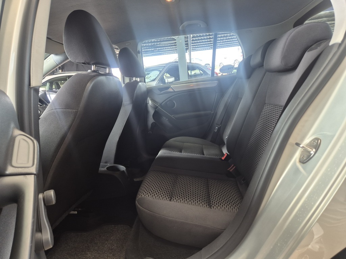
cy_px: 130
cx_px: 173
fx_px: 230
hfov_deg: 73.9
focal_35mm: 23
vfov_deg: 58.9
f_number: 1.8
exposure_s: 1/100
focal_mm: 5.4
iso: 160
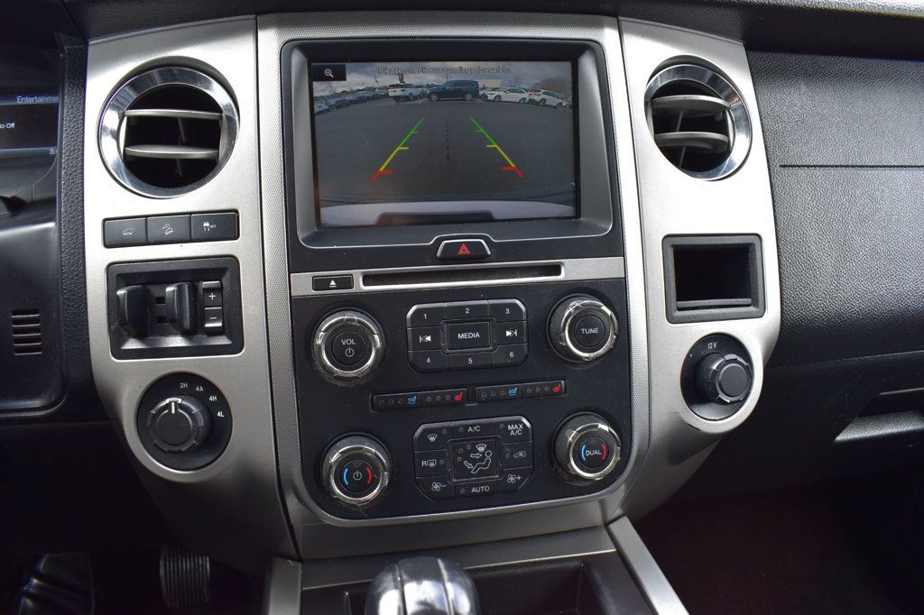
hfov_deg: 67.4
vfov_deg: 47.9
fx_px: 693
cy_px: 308
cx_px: 462
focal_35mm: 27
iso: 400
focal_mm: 18
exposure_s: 1/20
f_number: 6.3
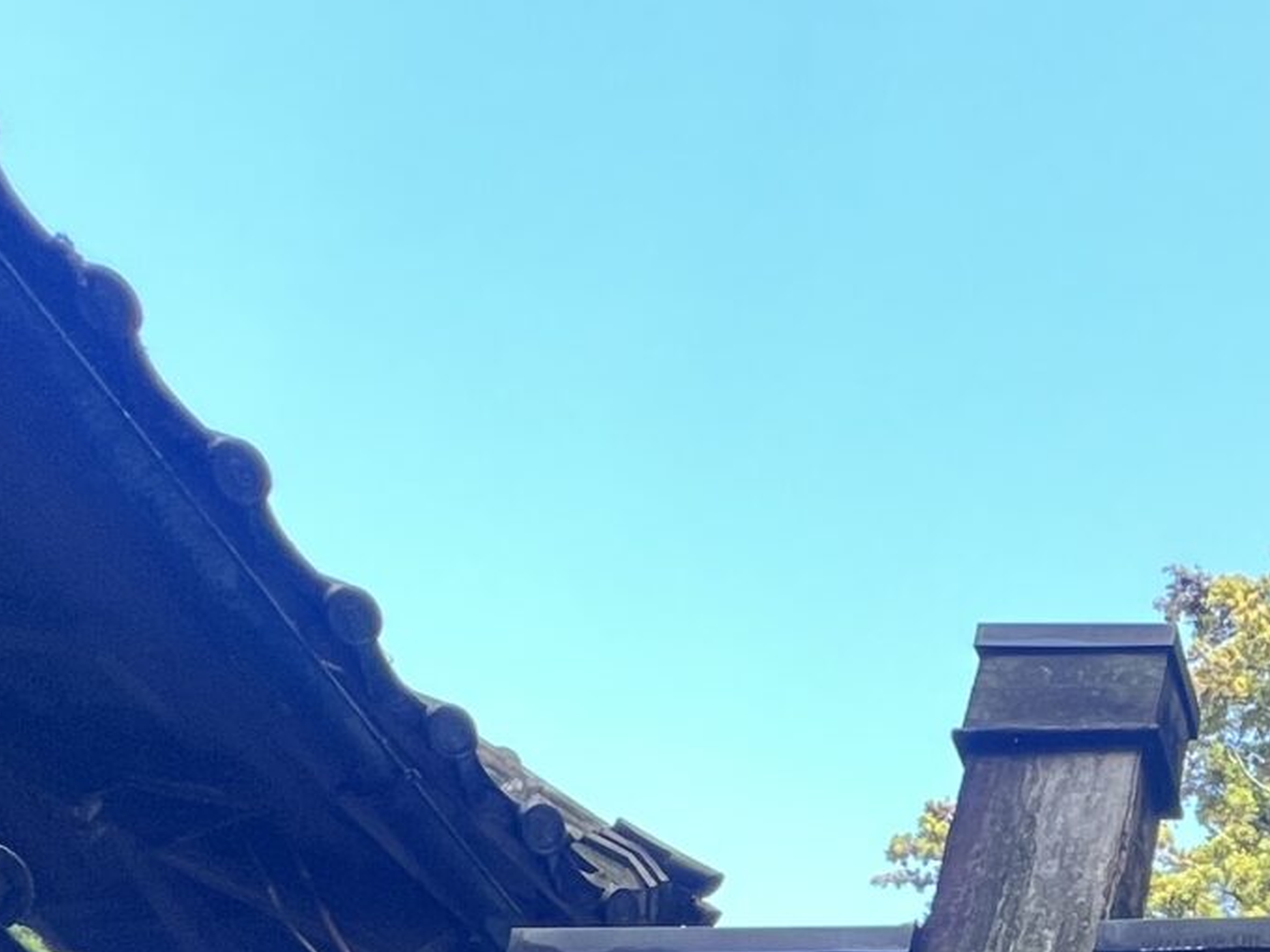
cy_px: 1586
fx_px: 1797
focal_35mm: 49
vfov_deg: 22.0
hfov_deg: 29.1
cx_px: 1766
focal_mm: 1.57
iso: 64
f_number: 1.8
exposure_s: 1/99
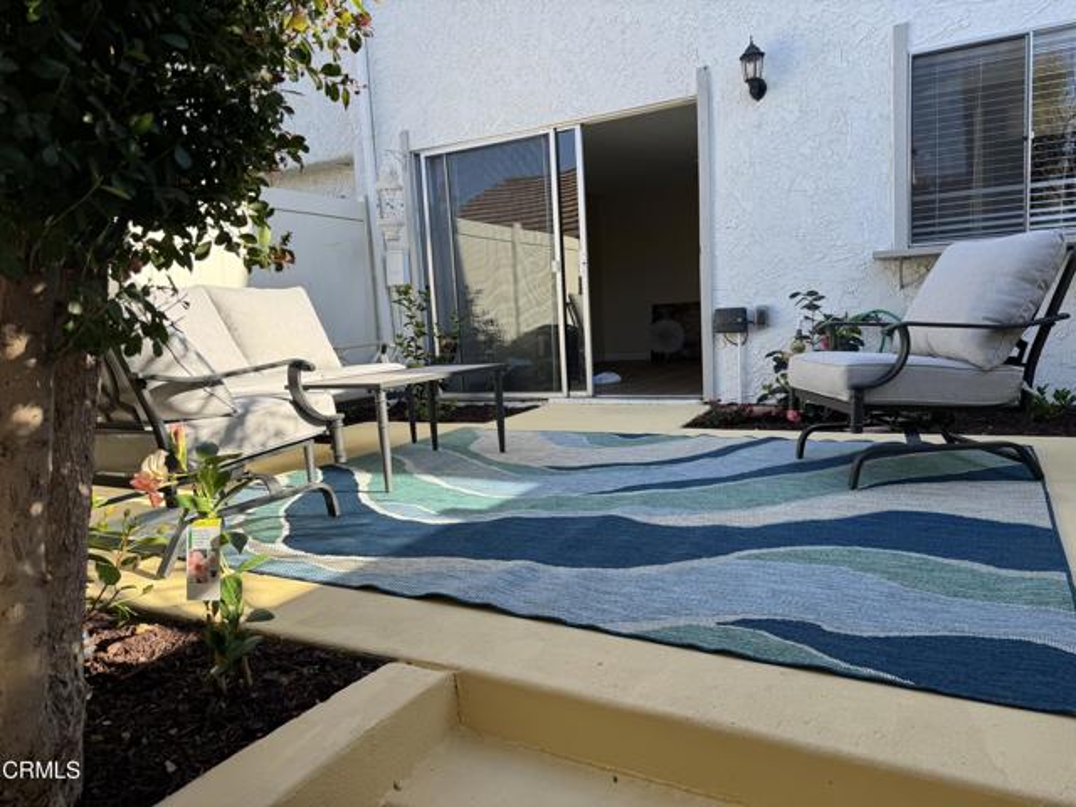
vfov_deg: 56.8
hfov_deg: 71.6
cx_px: 538
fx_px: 746
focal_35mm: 24
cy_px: 404
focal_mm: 6.76
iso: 80
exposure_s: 1/1172
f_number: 1.78
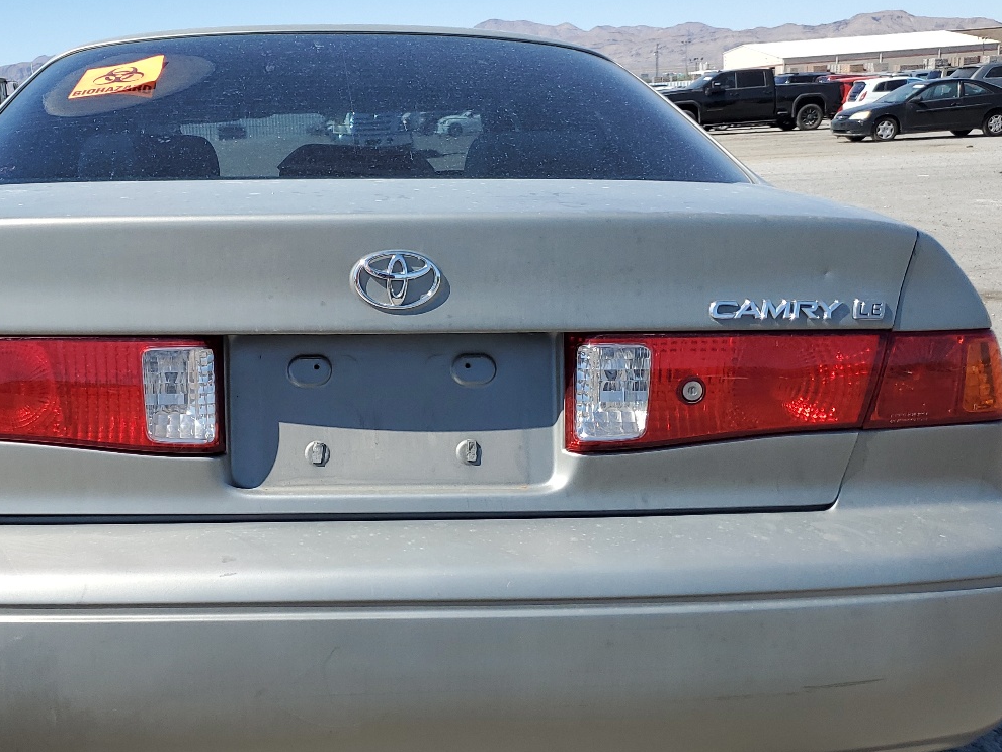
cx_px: 330
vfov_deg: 34.3
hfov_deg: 44.1
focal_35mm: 42
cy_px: 440
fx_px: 1216
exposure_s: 1/2500
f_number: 1.5
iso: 50
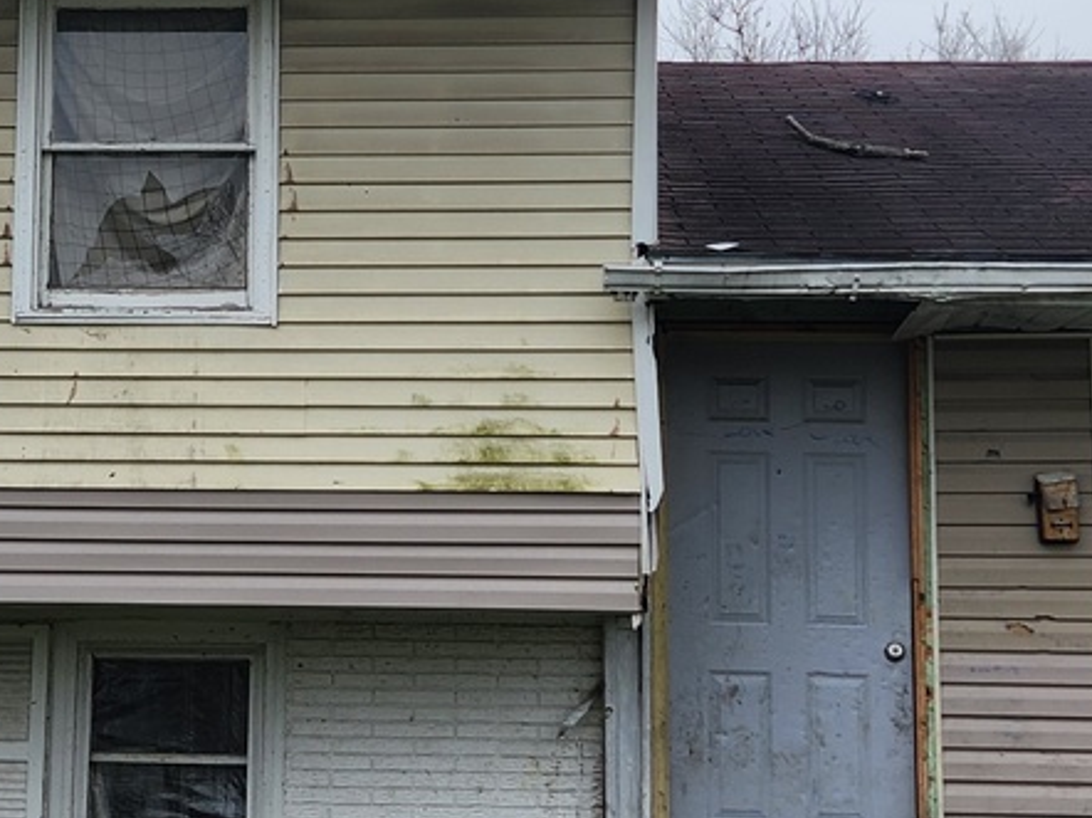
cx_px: 398
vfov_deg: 19.6
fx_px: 2365
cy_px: 306
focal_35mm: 75
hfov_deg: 25.9
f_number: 1.8
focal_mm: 5.4
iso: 20
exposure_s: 1/494
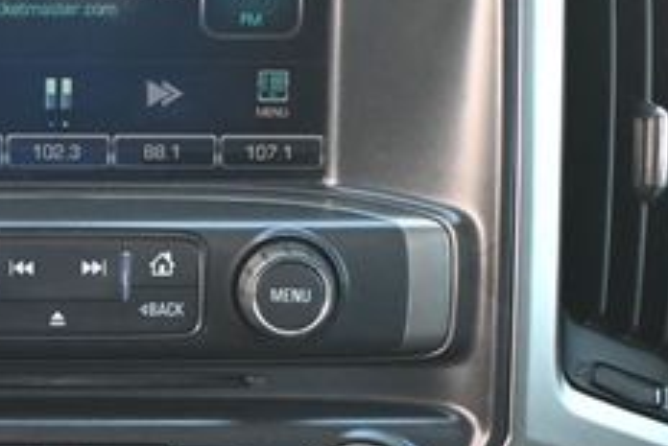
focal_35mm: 124
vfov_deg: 11.1
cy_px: 270
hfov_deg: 16.3
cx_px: 46
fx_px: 2302
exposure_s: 1/125
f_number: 4.8
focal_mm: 30
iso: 1400
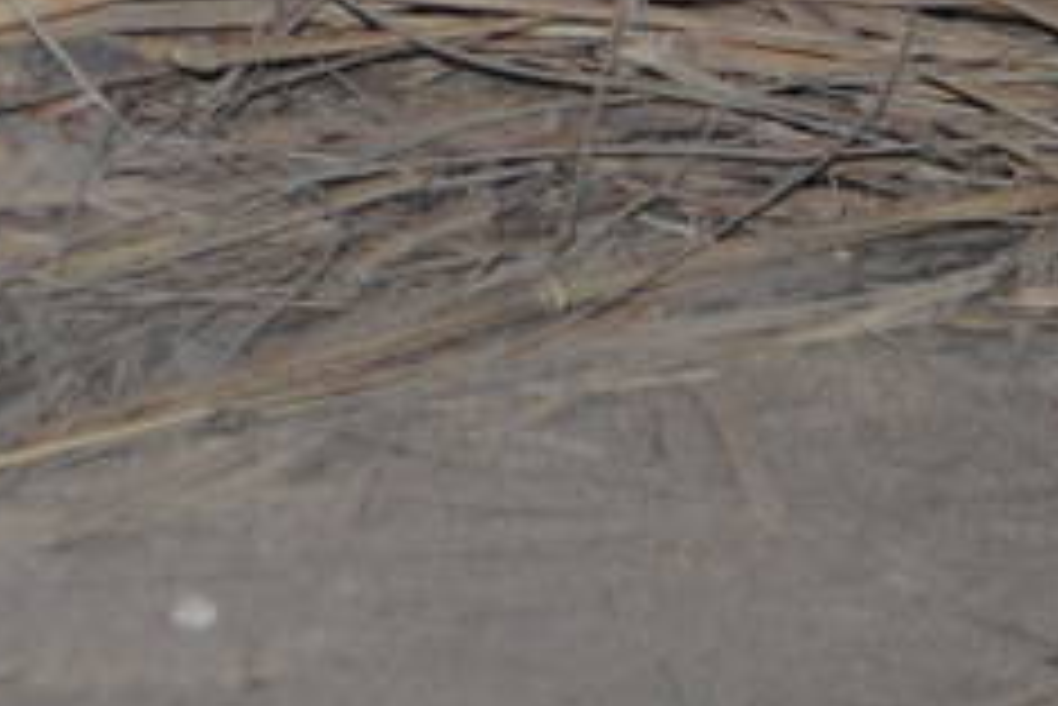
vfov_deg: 2.4
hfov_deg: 3.6
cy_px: -1369
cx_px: -1225
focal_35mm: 562
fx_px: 16538
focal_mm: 55
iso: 200
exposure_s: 1/60
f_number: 4.5
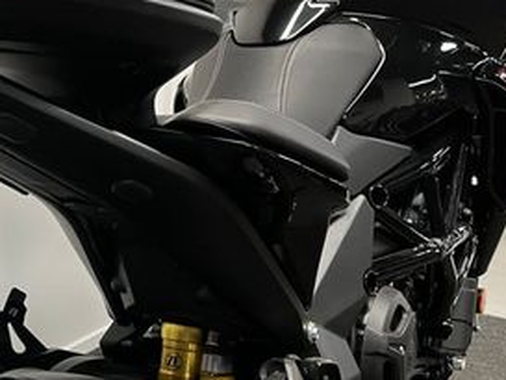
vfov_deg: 23.9
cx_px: -44
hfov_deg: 28.8
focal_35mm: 61
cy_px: 267
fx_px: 892
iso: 100
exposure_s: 1/50
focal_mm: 5.1
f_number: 1.6
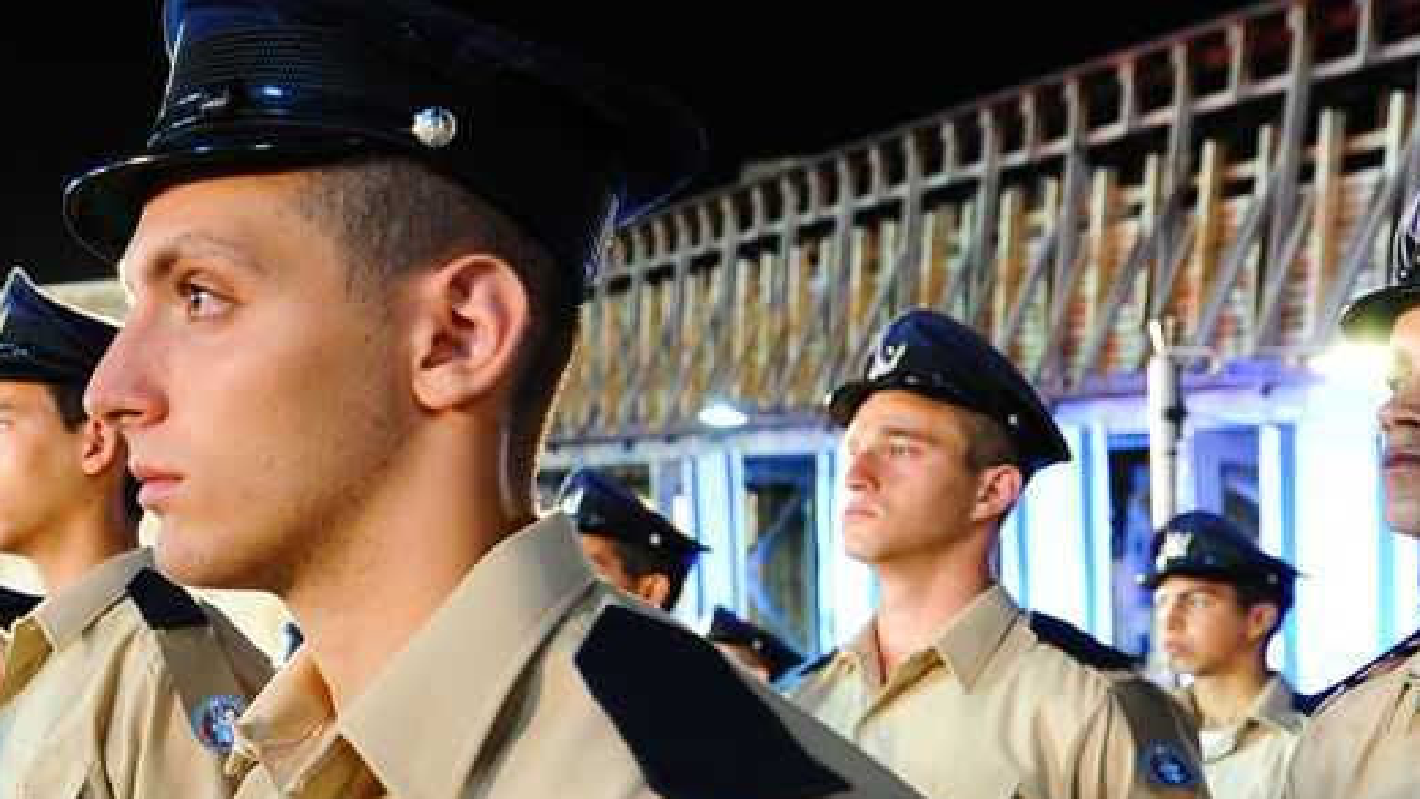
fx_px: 1694
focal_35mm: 45
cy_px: 656
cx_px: 93
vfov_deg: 26.0
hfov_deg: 41.2
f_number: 2.8
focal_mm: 16
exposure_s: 1/50
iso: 800
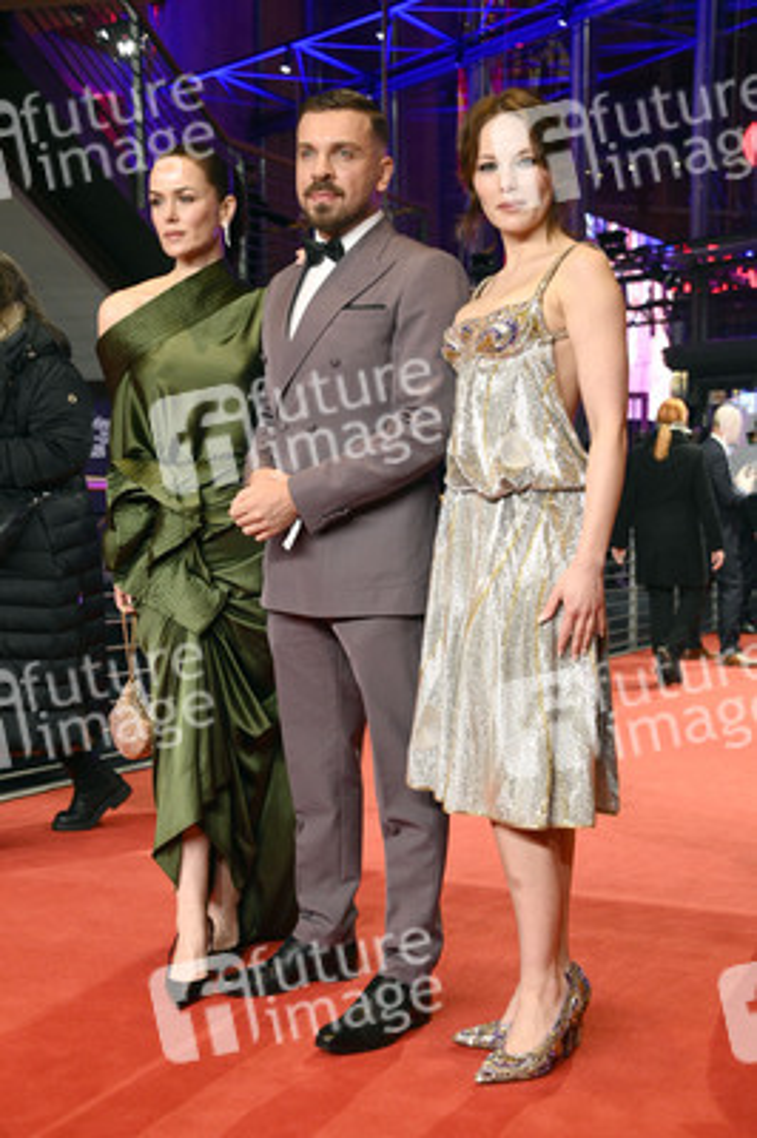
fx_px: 1769
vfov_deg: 35.7
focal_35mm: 56
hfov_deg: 24.2
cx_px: 378
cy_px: 569
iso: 5000
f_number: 5.6
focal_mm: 56
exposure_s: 1/200
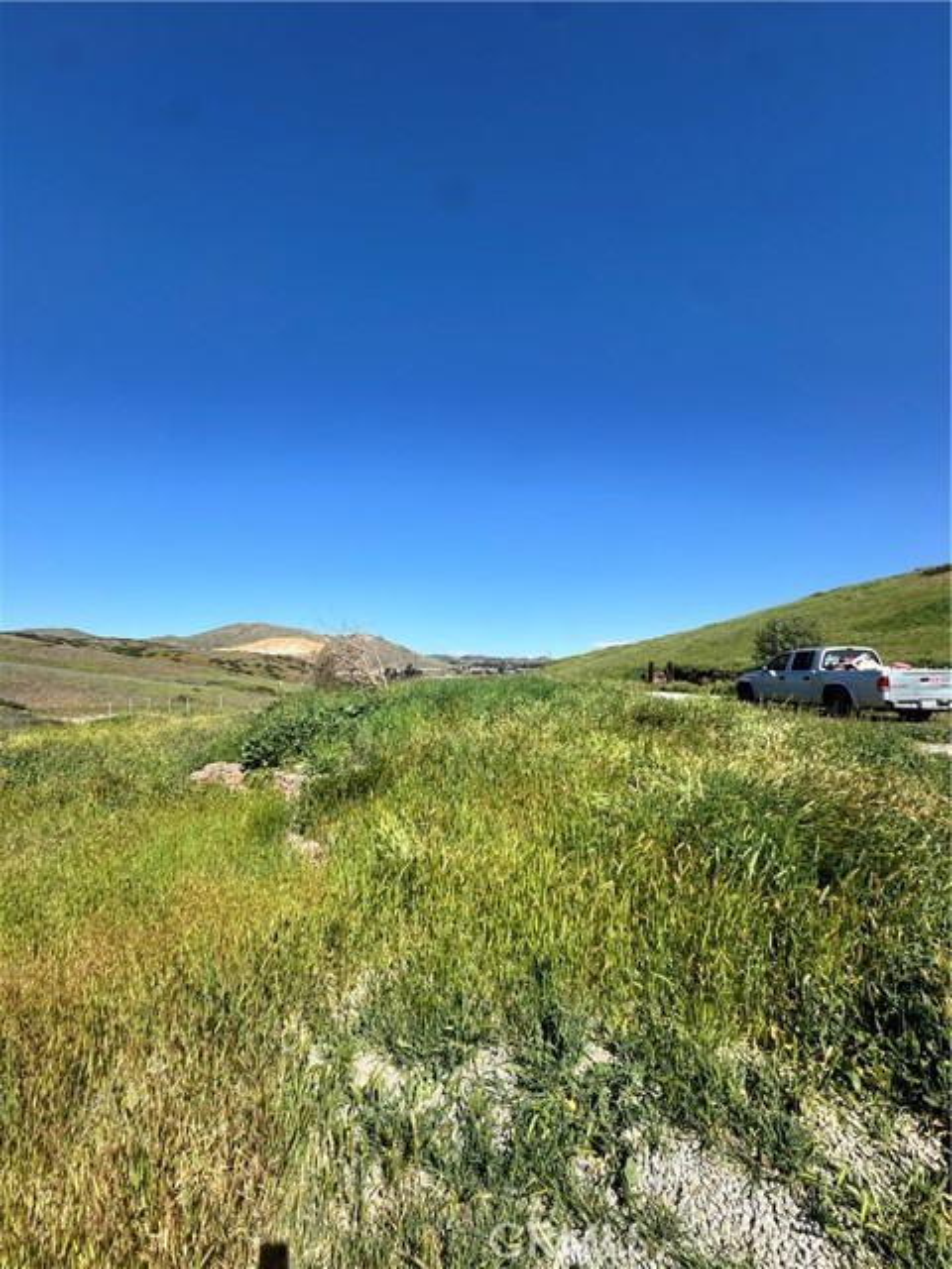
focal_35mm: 14
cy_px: 634
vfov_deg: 102.1
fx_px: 513
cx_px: 476
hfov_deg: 85.7
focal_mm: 2.22
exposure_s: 1/2415
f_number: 2.2
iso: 50
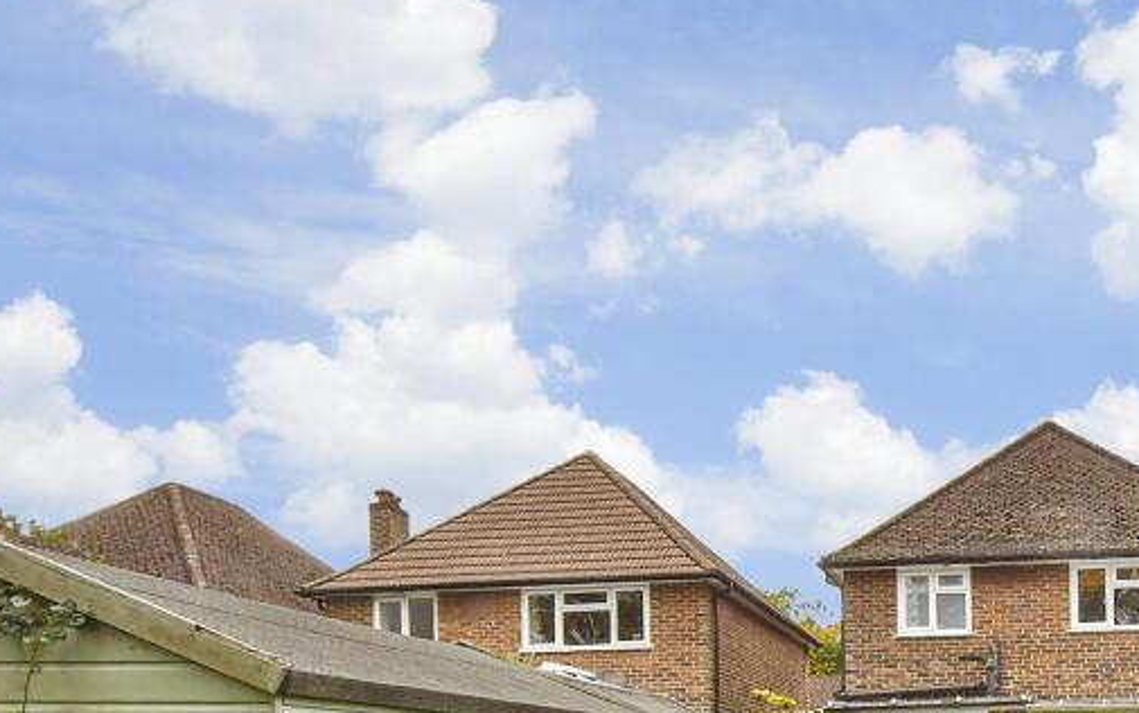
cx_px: 909
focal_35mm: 31
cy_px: 743
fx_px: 963
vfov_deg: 35.9
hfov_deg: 56.8
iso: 400
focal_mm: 10
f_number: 8
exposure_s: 1/500
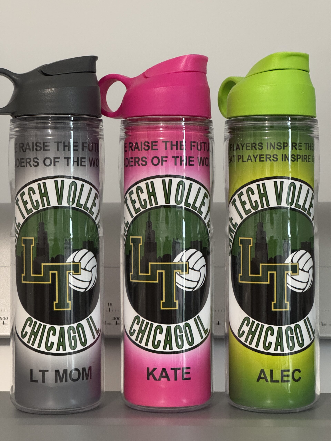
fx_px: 982
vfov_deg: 25.3
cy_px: 220
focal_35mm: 77
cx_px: 166
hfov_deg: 19.1
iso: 640
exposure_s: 1/60
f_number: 2.8
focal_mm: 9
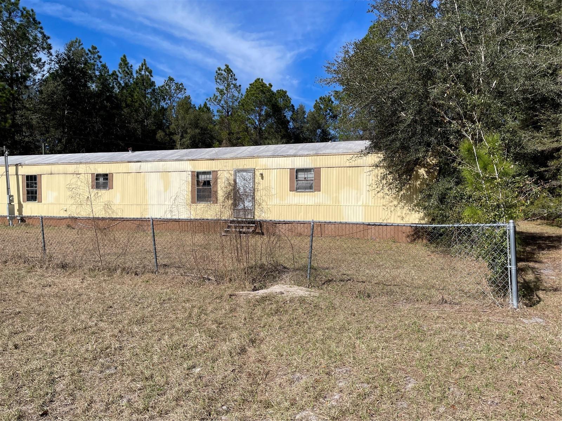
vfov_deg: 53.1
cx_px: 281
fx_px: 422
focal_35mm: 26
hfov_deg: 67.3
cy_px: 210
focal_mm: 4.2
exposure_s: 1/5556
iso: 32
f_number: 1.6
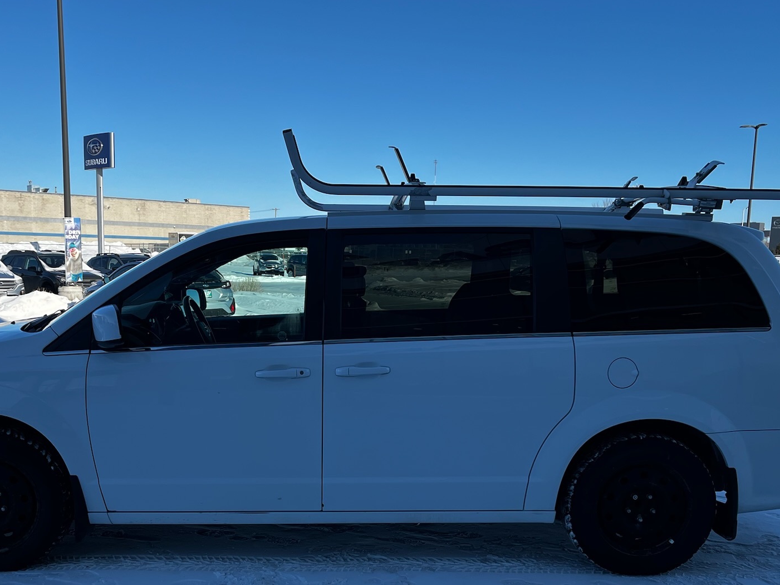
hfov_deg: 48.9
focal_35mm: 38
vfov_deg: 37.4
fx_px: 856
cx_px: 345
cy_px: 376
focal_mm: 5.1
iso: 50
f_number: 1.6
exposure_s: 1/3135
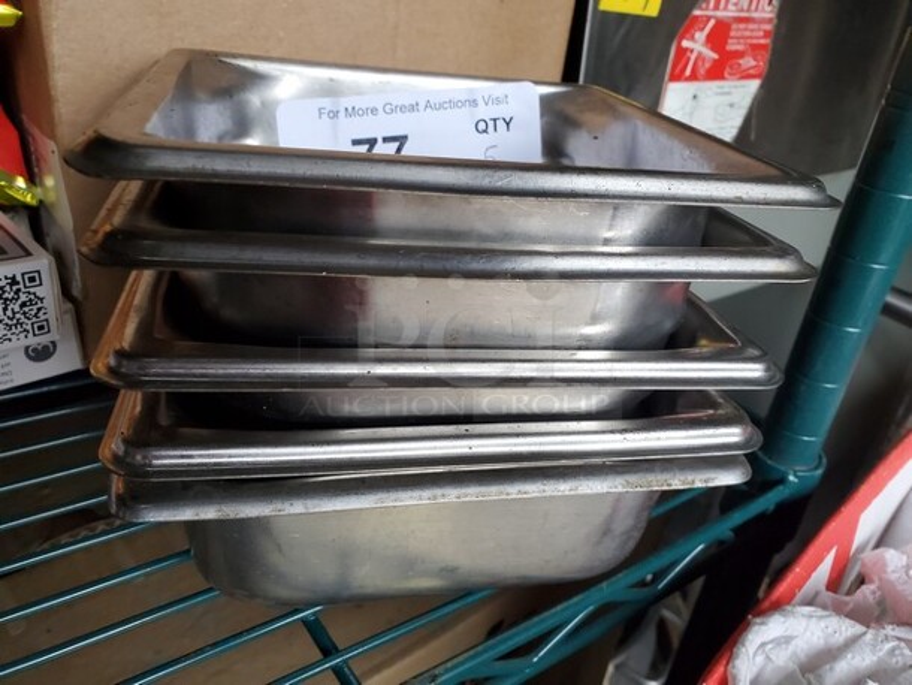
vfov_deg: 53.1
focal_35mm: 26
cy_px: 342
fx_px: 685
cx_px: 456
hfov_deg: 67.3
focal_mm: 4.3
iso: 500
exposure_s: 1/60
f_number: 2.4
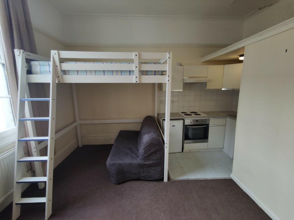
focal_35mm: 16
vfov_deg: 78.1
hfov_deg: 94.5
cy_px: 110
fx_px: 136
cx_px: 147
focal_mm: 2.35
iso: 190
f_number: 2.2
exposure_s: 1/50
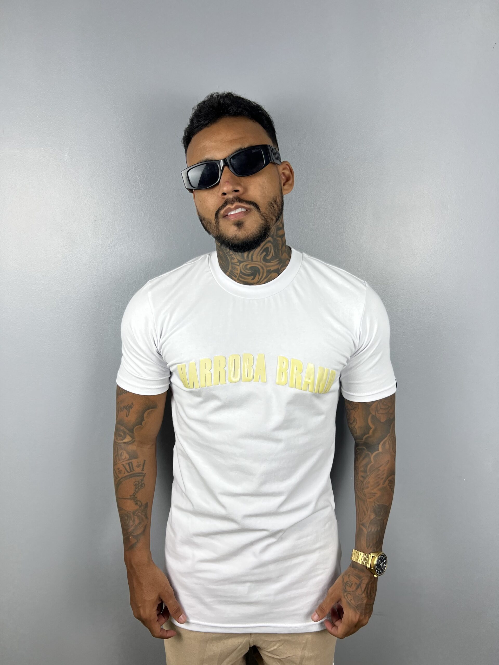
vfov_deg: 67.3
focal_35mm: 26
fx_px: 500
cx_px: 250
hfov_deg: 53.1
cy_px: 332
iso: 40
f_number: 1.5
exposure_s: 1/120
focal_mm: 5.7
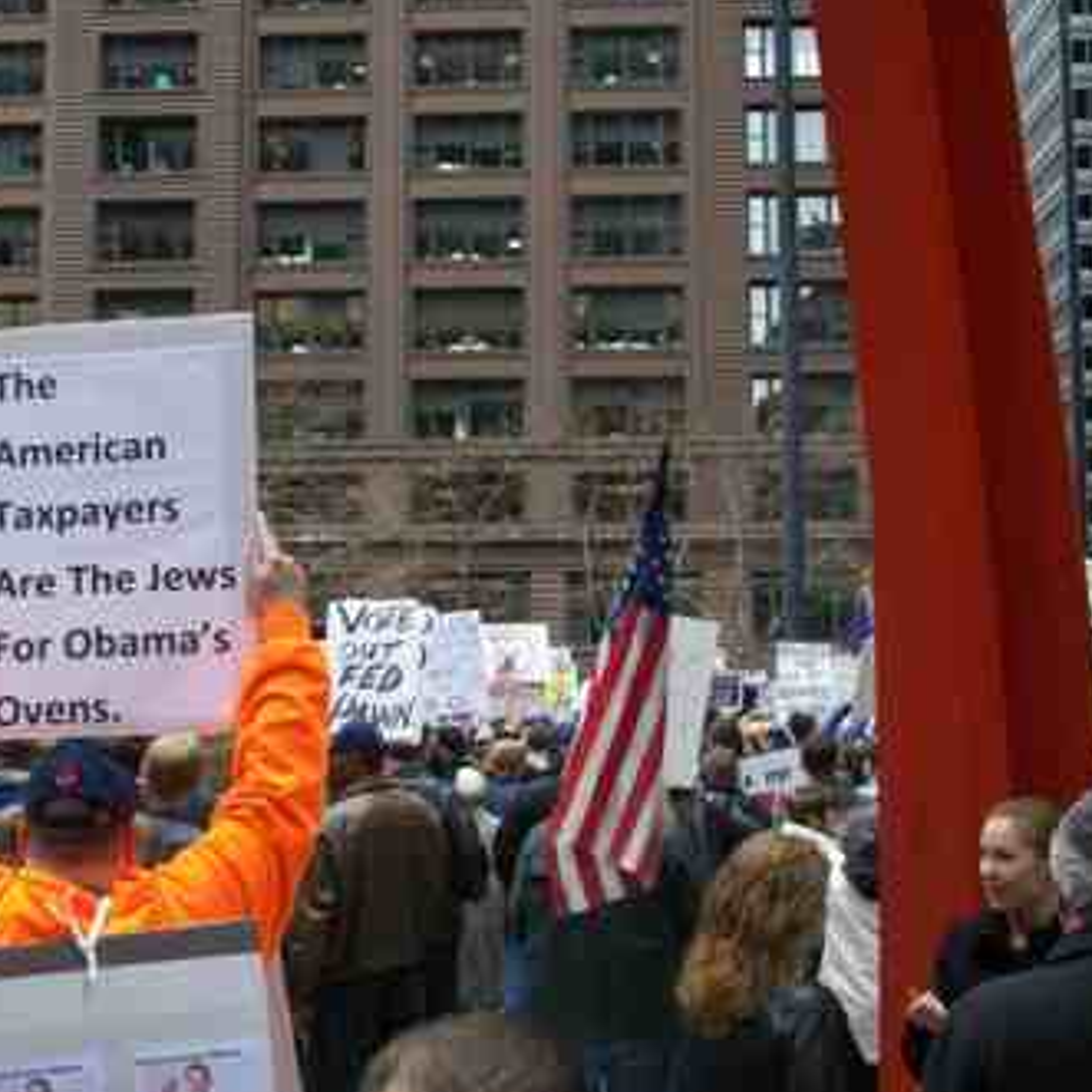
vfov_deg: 31.6
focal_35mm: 54
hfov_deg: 31.5
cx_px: 402
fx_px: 1927
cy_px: 539
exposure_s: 1/264
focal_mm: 7.6
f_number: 3
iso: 80
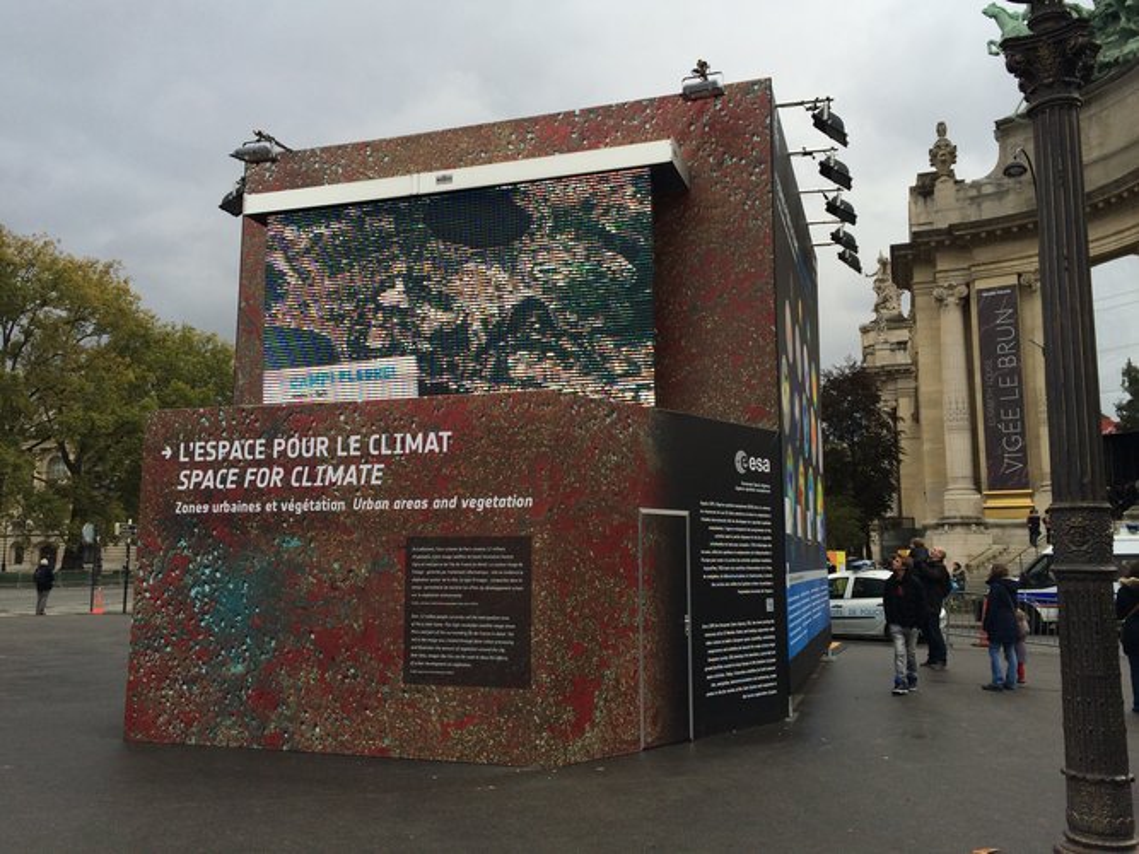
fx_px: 954
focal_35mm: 29
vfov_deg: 48.2
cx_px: 570
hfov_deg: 61.7
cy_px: 427
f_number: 2.2
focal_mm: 4.15
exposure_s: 1/707
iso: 32
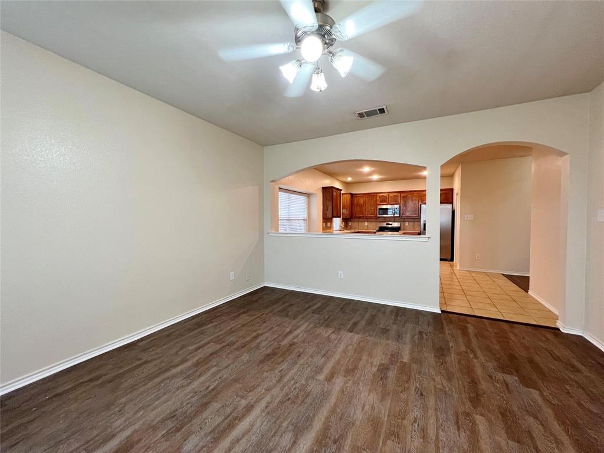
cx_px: 302
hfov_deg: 106.2
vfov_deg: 89.9
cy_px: 226
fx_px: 227
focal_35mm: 13
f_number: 1.8
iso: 200
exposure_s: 1/60
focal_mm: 1.57
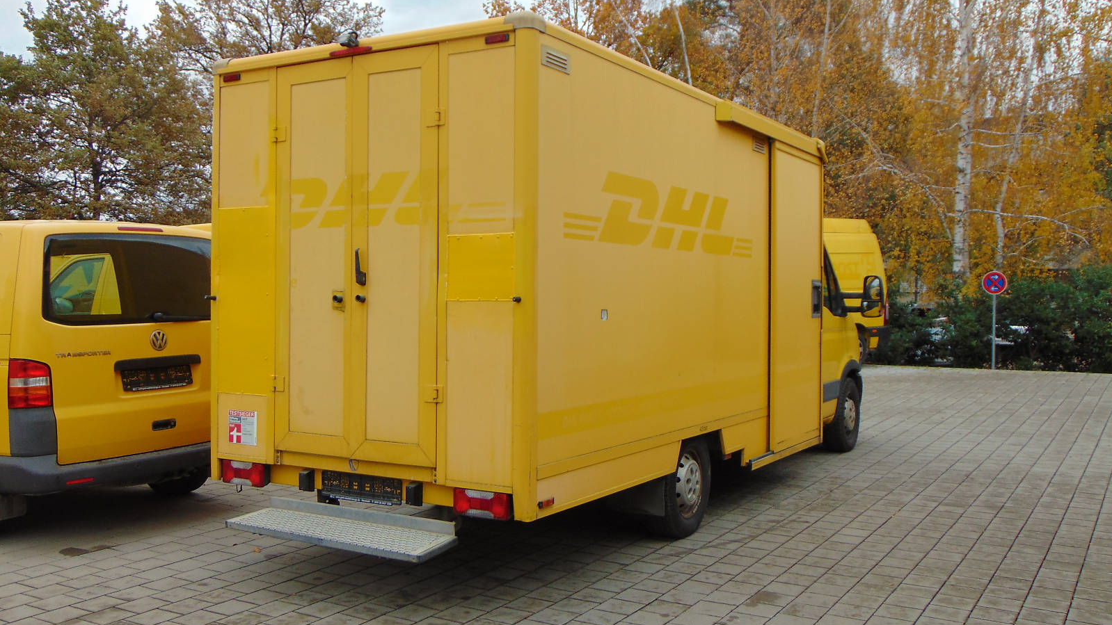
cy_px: 304
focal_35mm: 36
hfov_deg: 55.3
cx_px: 556
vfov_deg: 32.8
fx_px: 1062
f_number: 3.2
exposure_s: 1/200
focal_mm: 5.8
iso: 80
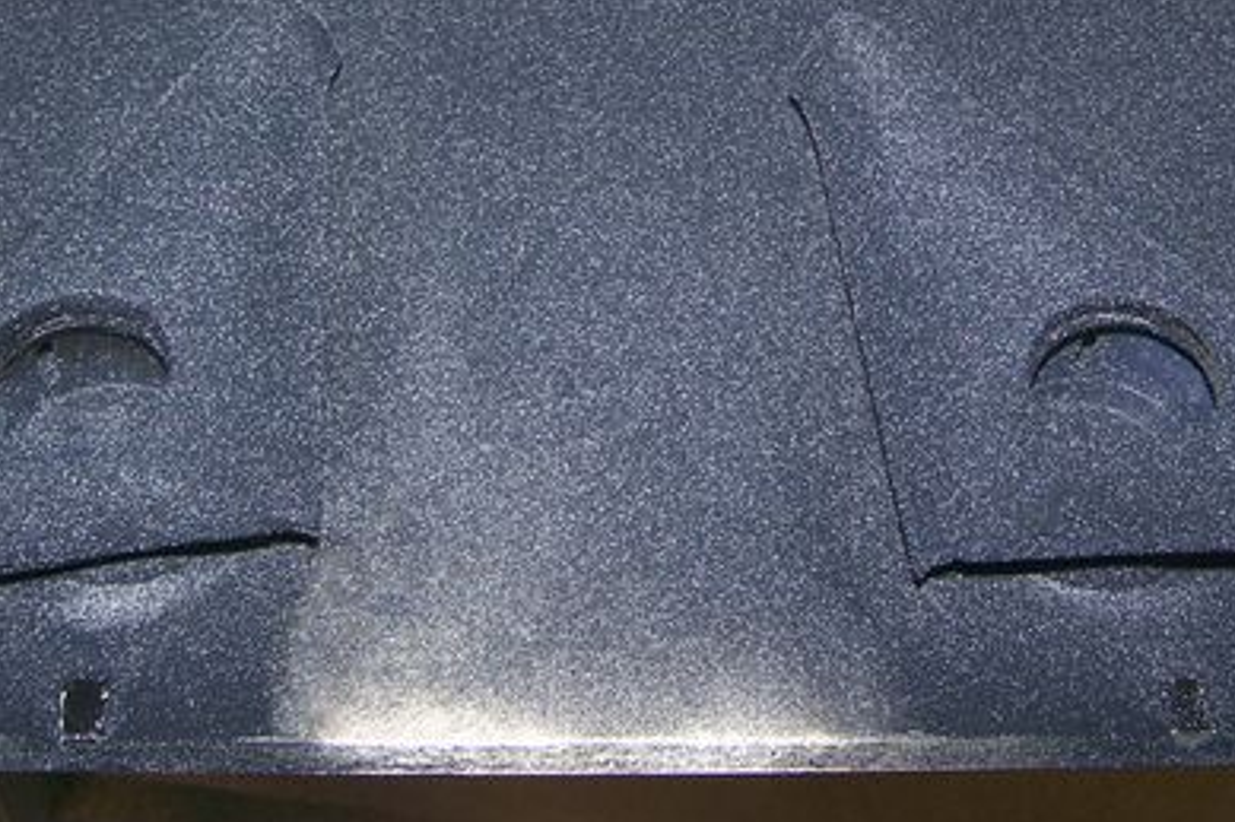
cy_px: 225
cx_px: 603
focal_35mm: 65
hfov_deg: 31.0
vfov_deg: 20.8
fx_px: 2229
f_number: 2.8
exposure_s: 1/60
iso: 80
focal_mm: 6.3
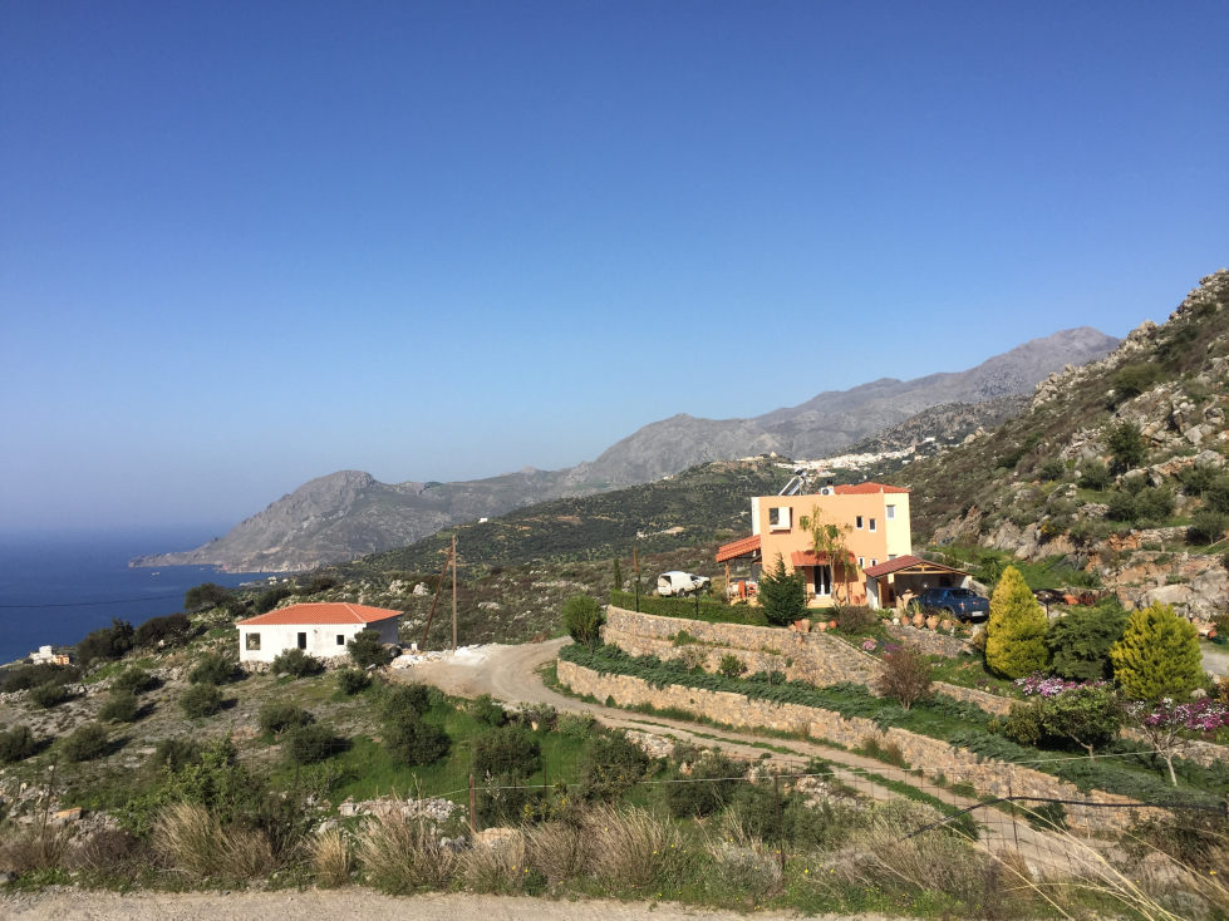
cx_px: 614
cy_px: 460
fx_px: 1029
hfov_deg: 61.7
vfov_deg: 48.2
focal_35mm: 29
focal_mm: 4.15
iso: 32
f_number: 2.2
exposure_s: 1/2326
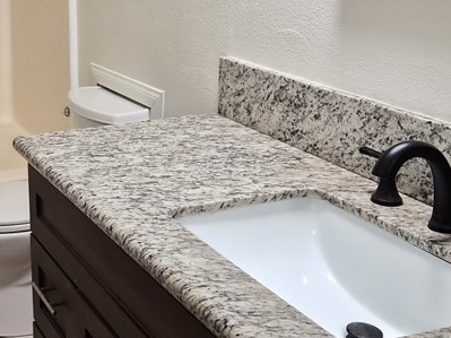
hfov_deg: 30.9
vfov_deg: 24.4
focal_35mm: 59
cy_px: 67
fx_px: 768
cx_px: 25
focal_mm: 5.4
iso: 320
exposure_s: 1/120
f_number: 1.8
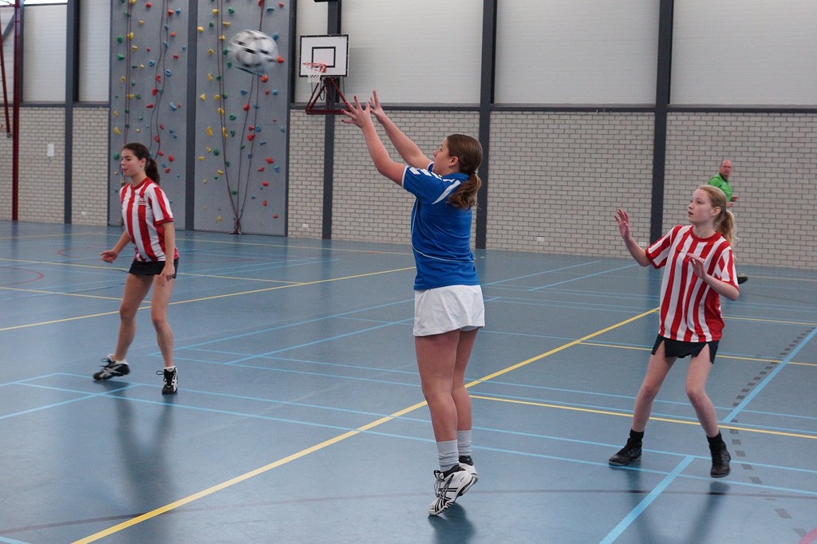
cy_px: 272
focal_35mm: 42
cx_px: 408
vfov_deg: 31.9
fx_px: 953
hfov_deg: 46.4
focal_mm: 28
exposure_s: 1/200
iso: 1250
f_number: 4
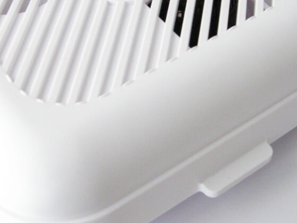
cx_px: 149
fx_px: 566
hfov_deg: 29.4
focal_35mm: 66
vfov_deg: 22.1
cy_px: 67
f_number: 3.8
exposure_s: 1/280
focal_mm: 7.5
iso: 400
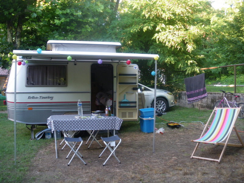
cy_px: 92
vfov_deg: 39.7
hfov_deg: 51.4
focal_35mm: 36
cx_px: 122
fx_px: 254
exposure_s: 1/50
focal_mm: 6.3
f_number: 3.5
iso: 200
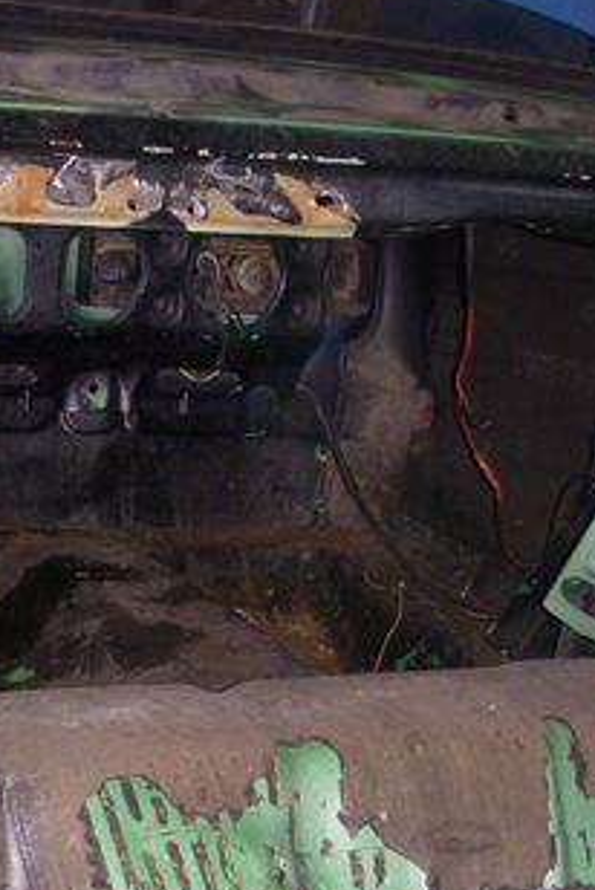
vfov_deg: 24.5
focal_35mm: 82
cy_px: 656
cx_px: 61
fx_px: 2028
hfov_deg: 16.5
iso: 200
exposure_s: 1/60
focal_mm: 6.3
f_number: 3.3
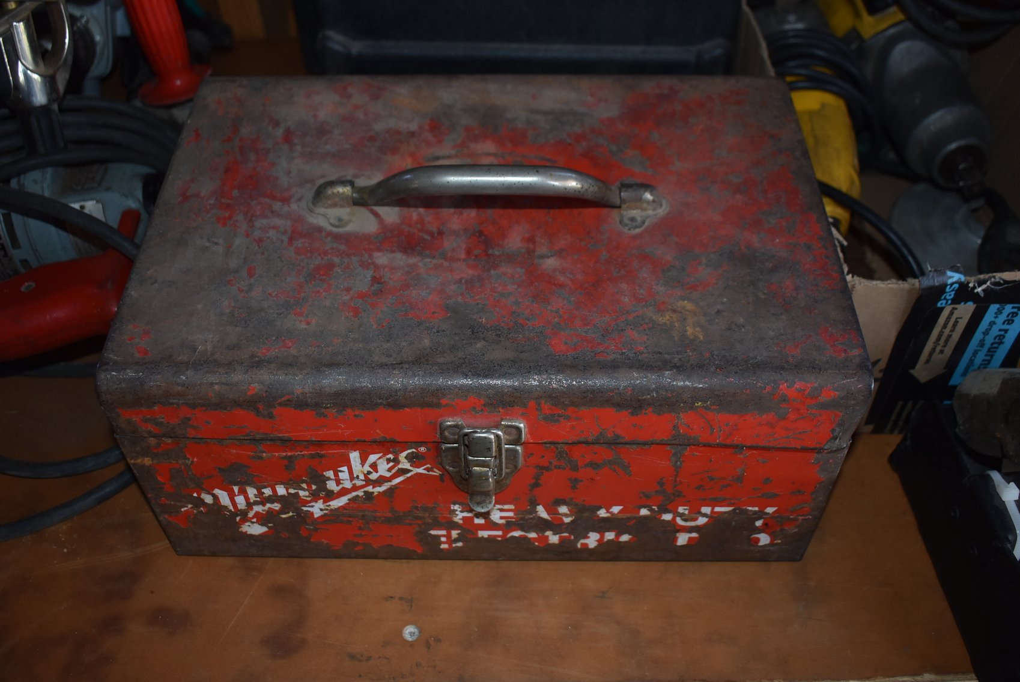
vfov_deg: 36.9
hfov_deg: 53.1
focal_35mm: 36
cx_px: 510
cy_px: 341
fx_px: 1021
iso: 560
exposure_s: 1/125
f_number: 3.8
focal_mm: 24
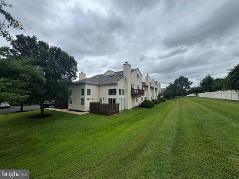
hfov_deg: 102.1
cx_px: 120
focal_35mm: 14
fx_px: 97
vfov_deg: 85.6
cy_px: 90
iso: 50
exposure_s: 1/1506
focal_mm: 2.22
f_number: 2.2
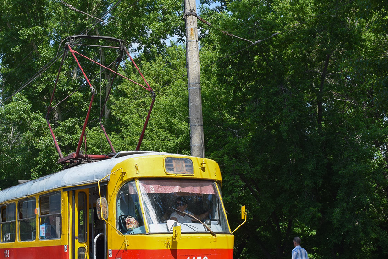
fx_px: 665
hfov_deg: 32.3
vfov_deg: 21.9
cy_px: 181
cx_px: 136
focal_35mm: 62
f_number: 9
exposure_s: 1/320
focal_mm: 29
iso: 200
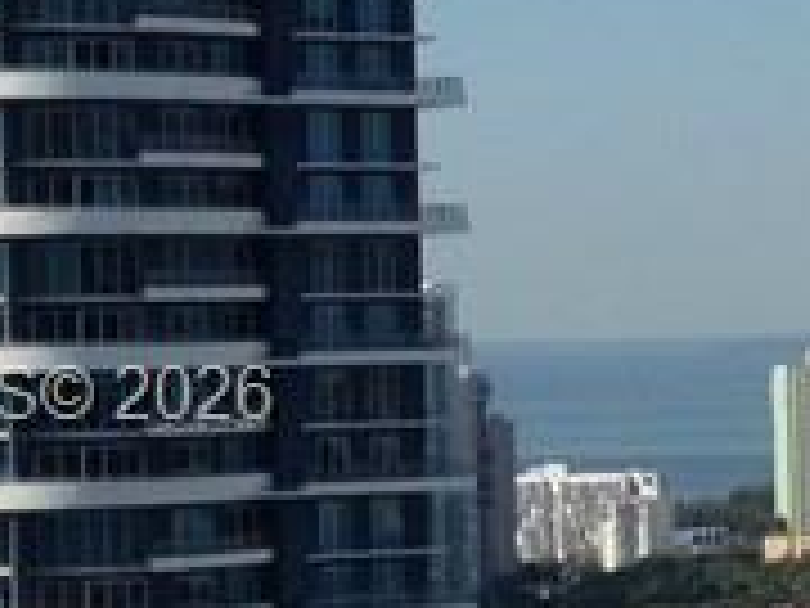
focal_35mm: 188
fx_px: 4399
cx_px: 1629
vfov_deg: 7.9
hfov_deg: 9.8
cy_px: 401
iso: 50
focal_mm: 4.12
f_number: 2.4
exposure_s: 1/1938
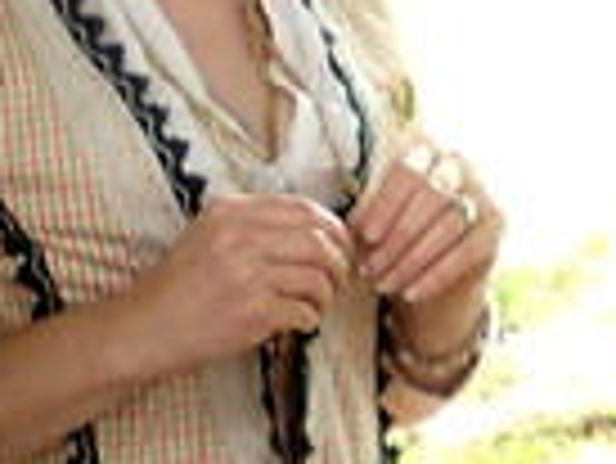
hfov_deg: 9.5
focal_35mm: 200
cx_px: -400
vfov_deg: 7.4
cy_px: -5
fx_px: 3562
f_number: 3.5
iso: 200
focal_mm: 10.3
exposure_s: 1/60
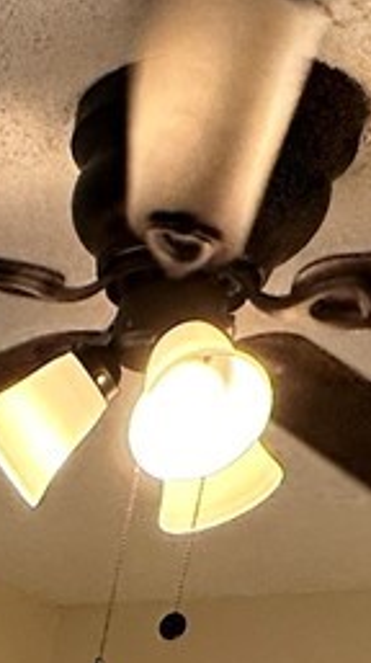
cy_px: 1336
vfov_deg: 16.7
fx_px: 1666
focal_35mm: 95
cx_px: -490
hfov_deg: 10.9
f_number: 2.2
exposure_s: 1/120
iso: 100
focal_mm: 2.22
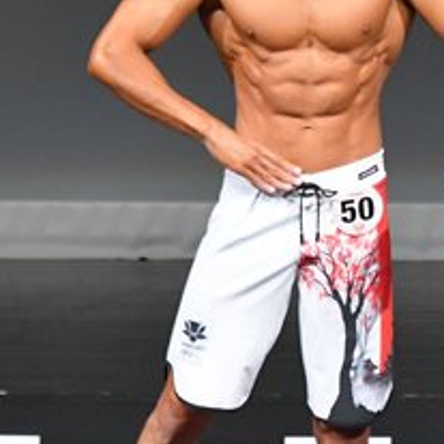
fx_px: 14526
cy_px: 191
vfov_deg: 1.8
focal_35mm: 1001
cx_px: 567
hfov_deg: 1.8
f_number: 5.6
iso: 4000
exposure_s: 1/400
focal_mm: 210
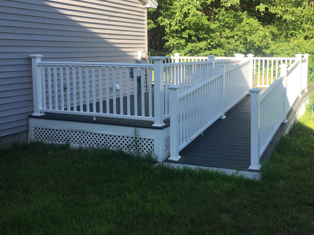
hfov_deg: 45.4
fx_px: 372
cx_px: 197
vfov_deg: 35.0
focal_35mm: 41
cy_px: 91
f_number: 2.2
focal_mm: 4.15
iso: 25
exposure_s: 1/463
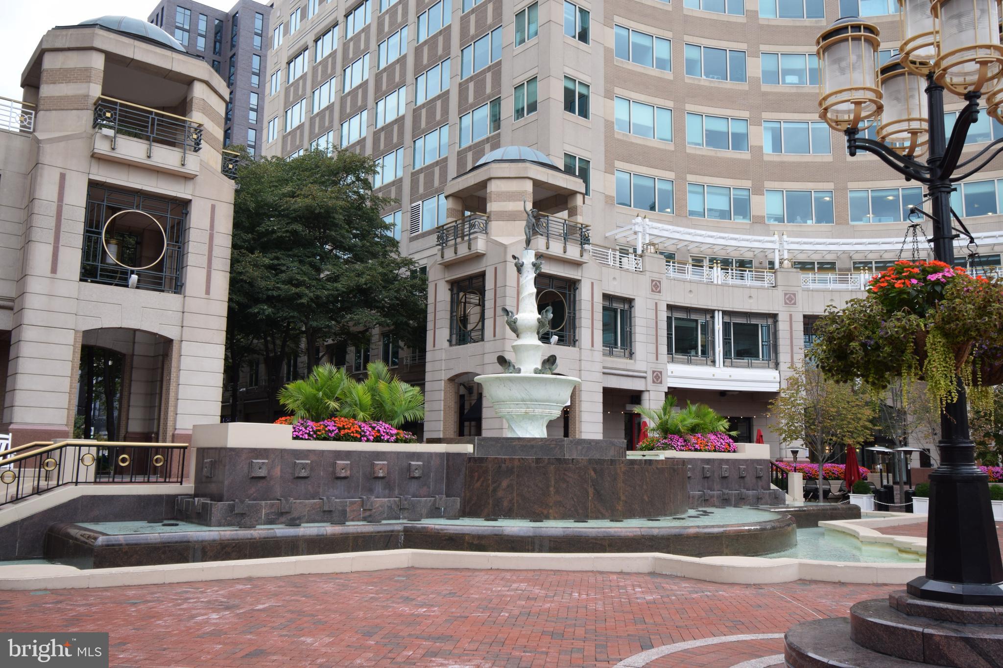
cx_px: 502
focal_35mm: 30
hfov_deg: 61.9
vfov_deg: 43.6
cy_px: 334
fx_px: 836
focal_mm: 20
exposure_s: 1/250
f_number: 8
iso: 400
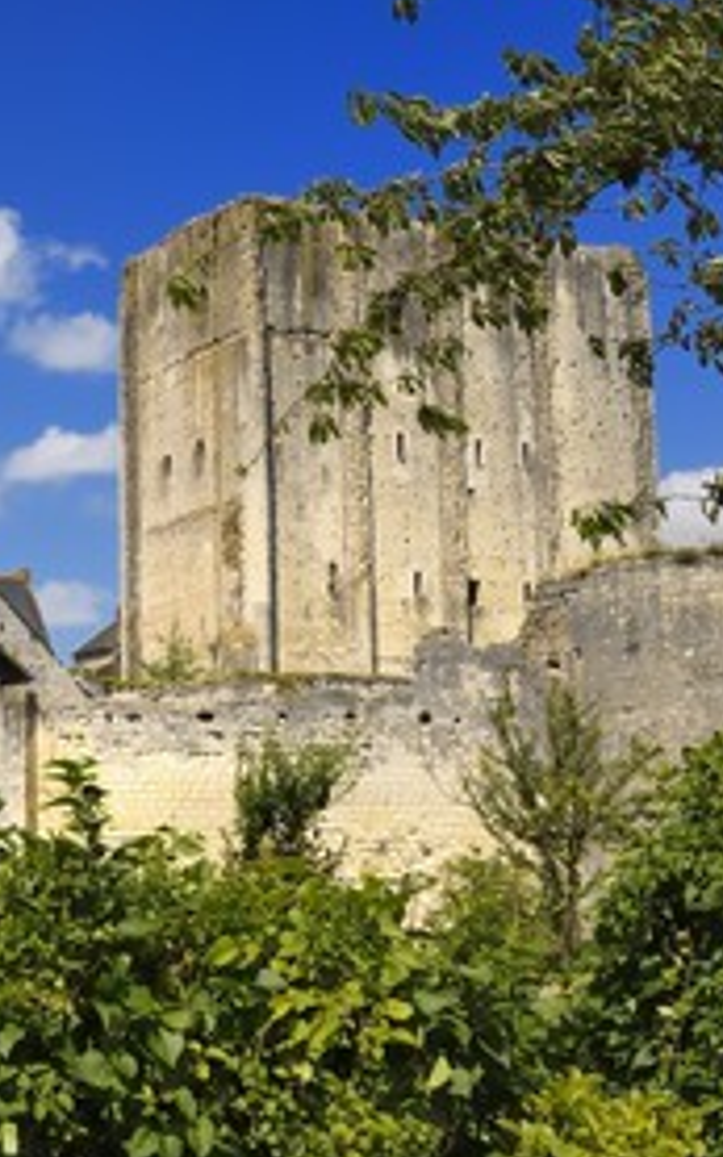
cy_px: 576
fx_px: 2050
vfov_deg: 31.5
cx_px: 2
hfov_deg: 19.4
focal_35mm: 65
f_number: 10
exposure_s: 1/160
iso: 100
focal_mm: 28
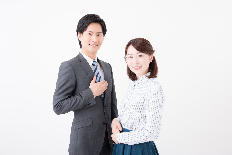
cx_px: 116
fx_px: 335
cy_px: 78
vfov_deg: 26.0
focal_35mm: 52
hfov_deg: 38.2
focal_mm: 52
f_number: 8
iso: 200
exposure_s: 1/125
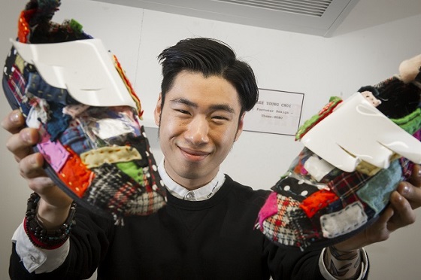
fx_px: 607
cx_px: 210
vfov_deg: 25.9
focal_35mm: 52
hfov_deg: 38.2
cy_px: 140
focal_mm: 52
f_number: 6.3
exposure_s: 1/160
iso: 3200
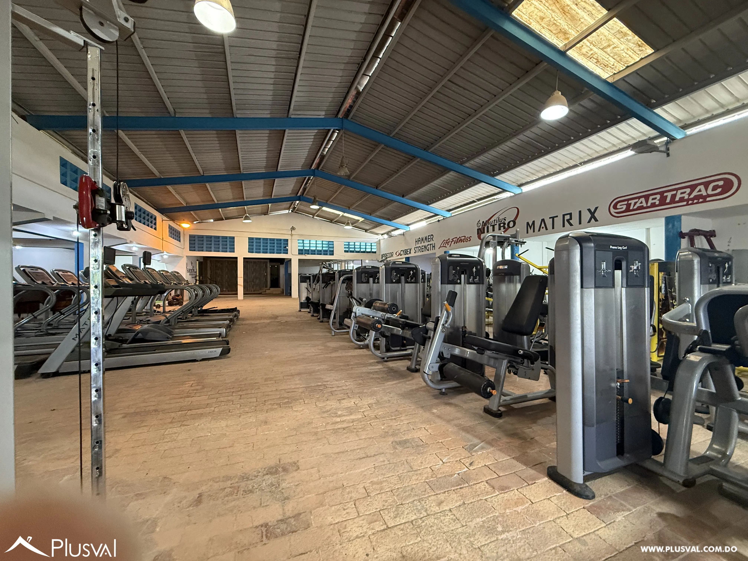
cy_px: 280
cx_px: 374
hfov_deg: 102.1
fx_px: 303
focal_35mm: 14
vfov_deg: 85.7
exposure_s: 1/60
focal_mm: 2.22
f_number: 2.2
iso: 400
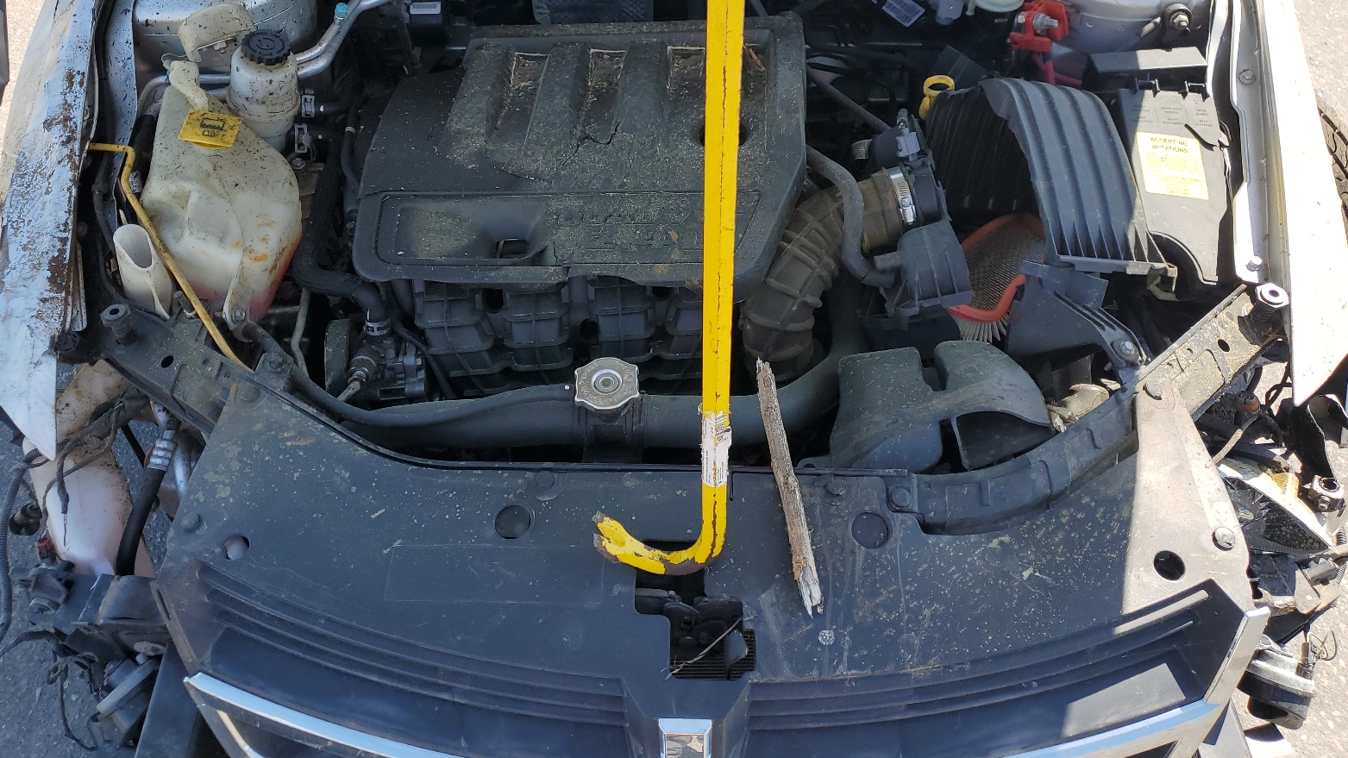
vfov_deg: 39.7
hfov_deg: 66.1
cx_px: 675
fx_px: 1037
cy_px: 260
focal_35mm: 29
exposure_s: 1/1000
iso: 50
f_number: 1.5
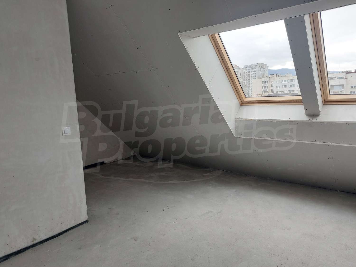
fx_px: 257
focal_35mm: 25
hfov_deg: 69.4
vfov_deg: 54.9
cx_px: 178
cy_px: 134
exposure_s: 1/50
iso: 32
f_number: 1.8
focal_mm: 5.23
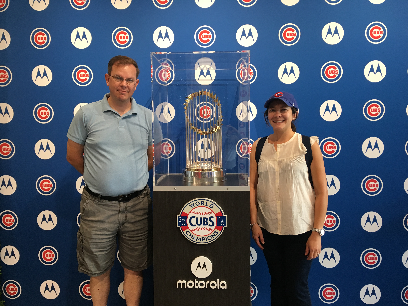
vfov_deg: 48.2
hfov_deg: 61.7
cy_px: 153
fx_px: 342
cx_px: 204
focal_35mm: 29
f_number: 2.2
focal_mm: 4.15
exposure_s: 1/30
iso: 32
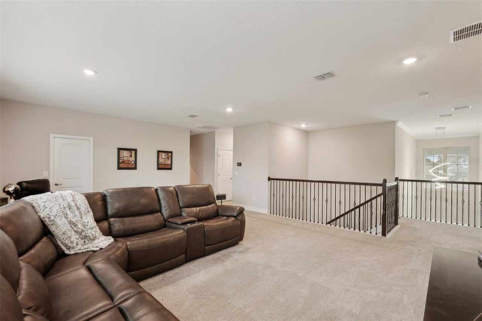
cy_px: 160
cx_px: 241
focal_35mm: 16
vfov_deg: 73.7
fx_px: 214
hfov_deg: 96.8
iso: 400
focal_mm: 16
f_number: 8
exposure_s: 1/6
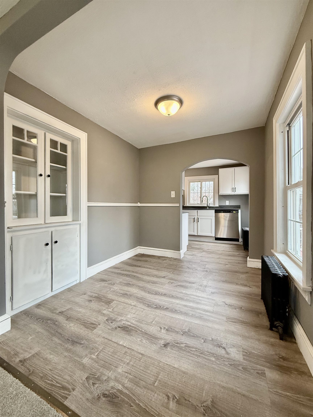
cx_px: 156
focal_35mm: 14
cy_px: 208
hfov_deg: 85.7
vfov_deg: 102.1
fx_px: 169
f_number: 2.2
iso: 200
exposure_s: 1/120
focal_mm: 2.22
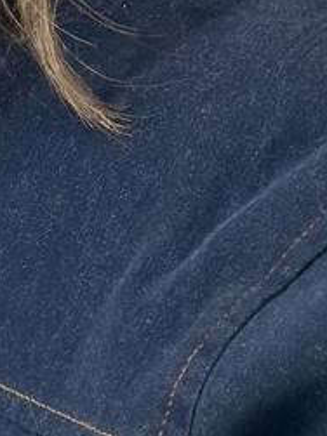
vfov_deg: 6.2
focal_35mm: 306
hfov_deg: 4.9
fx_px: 3857
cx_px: 120
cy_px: 1049
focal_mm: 6.86
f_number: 1.78
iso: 100
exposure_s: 1/100
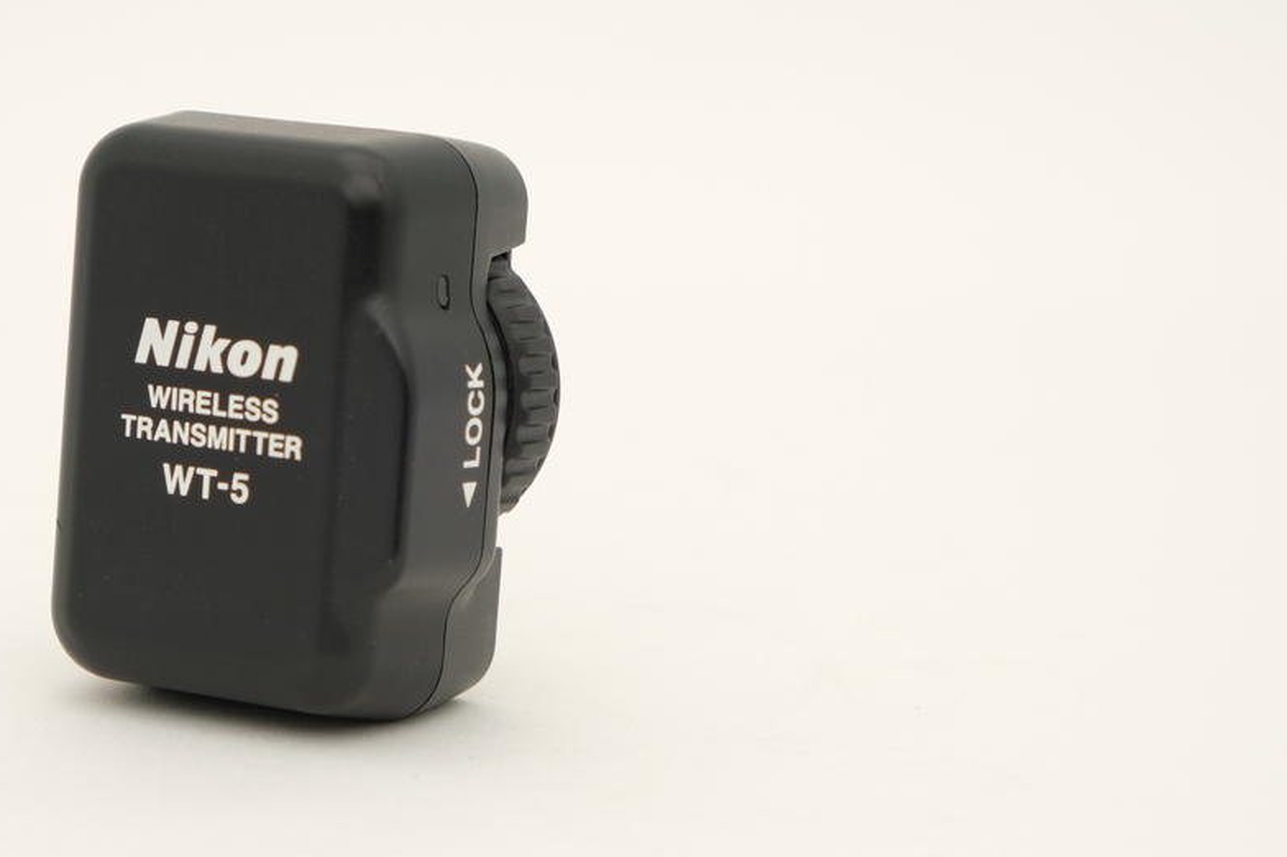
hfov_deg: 16.1
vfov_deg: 10.8
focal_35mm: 127
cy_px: 414
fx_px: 4538
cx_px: 415
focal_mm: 55
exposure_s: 1/125
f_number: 8
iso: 200
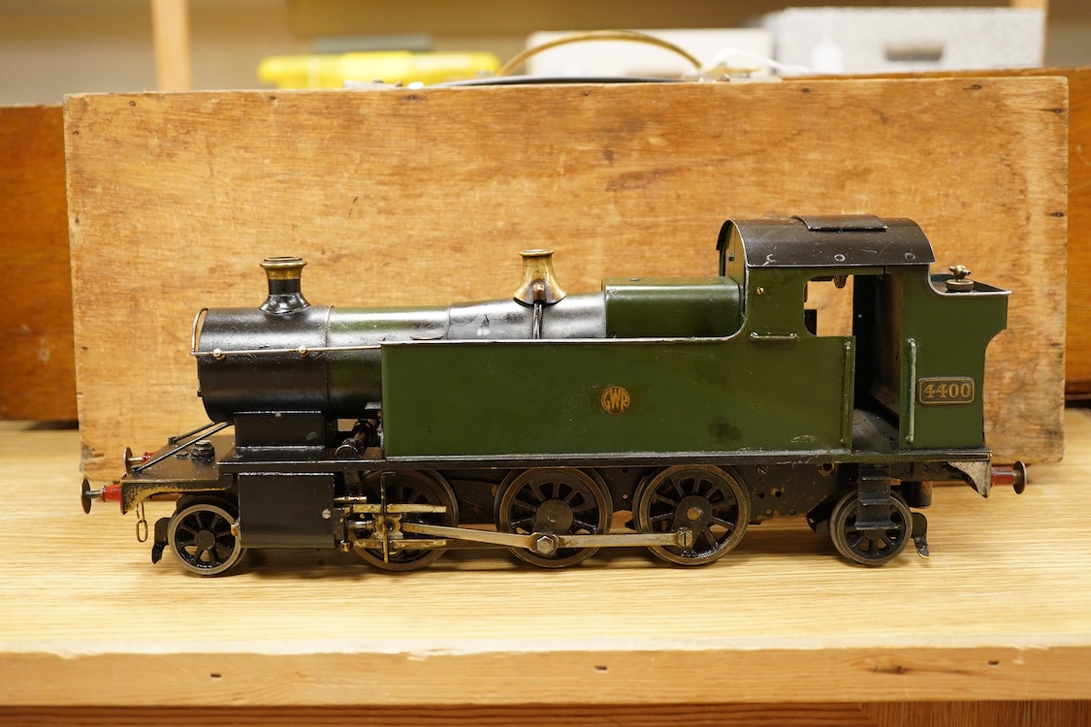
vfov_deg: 29.9
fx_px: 1364
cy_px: 364
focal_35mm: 45
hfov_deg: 43.6
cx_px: 546
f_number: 3.5
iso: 2000
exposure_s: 1/125
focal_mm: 30
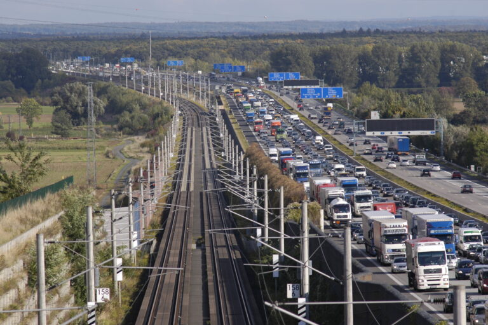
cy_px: 162
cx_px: 244
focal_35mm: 315
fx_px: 4267
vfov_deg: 4.4
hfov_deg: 6.5
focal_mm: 210
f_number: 6.3
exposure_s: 1/640
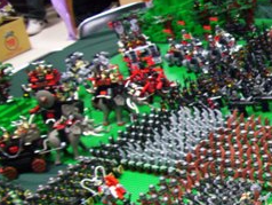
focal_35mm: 86
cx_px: 350
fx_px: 676
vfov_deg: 17.1
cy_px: 151
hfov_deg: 20.8
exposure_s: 1/13
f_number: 2.9
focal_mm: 5.7
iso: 160
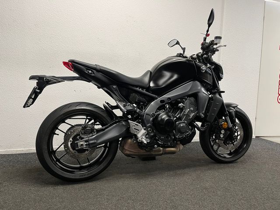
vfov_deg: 53.1
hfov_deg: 67.3
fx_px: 210
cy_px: 105
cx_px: 140
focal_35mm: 26
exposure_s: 1/50
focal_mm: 5.1
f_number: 1.6
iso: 80
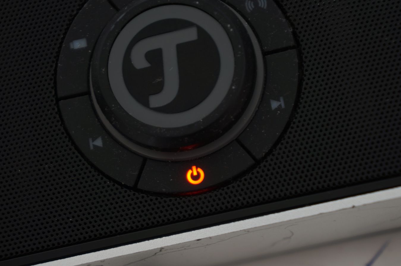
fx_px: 918
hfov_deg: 24.7
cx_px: 200
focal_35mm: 82
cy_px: 133
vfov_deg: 16.5
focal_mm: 55
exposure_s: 1/4
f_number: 5.6
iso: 200
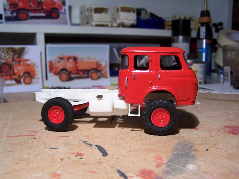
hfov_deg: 49.0
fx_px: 262
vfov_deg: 37.7
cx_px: 120
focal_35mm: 38
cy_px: 90
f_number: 2.8
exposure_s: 1/30
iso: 80
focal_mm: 6.3
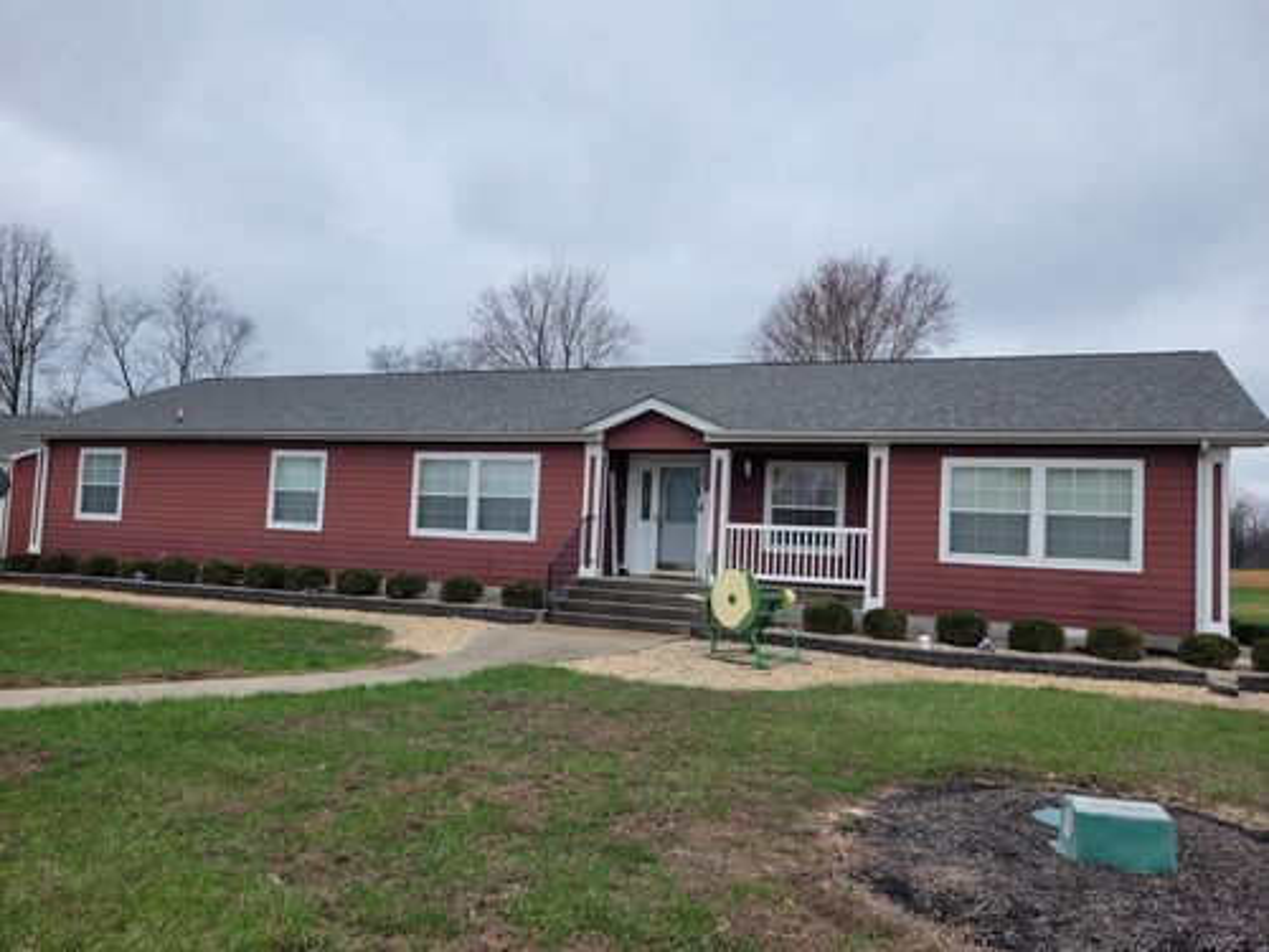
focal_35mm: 26
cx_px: 634
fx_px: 953
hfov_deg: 67.3
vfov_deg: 53.1
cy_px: 476
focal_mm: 5.4
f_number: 1.8
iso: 40
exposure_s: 1/1517
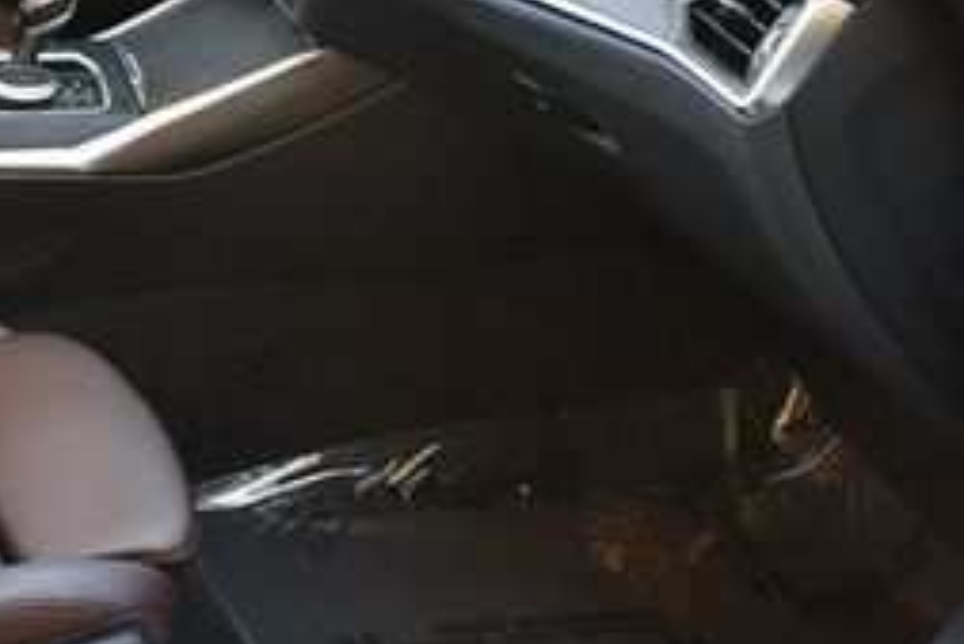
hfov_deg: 20.9
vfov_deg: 14.9
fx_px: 2438
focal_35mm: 91
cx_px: -194
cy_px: 76
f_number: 3.5
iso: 800
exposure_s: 1/250
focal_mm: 18
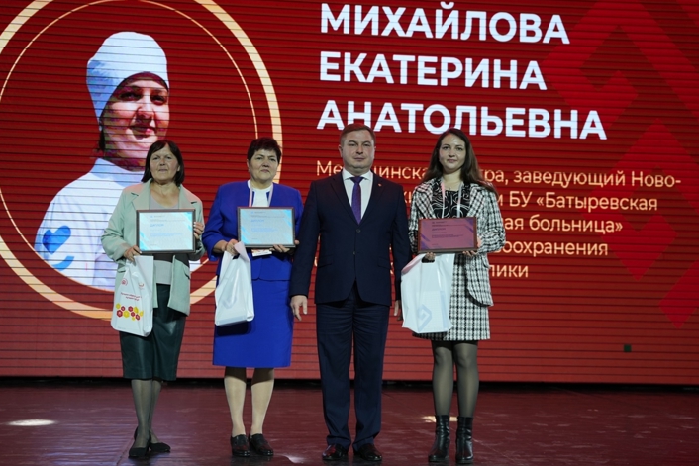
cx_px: 337
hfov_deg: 38.5
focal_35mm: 52
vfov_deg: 26.2
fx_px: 1000
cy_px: 232
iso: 320
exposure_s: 1/250
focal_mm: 40.4
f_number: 2.8
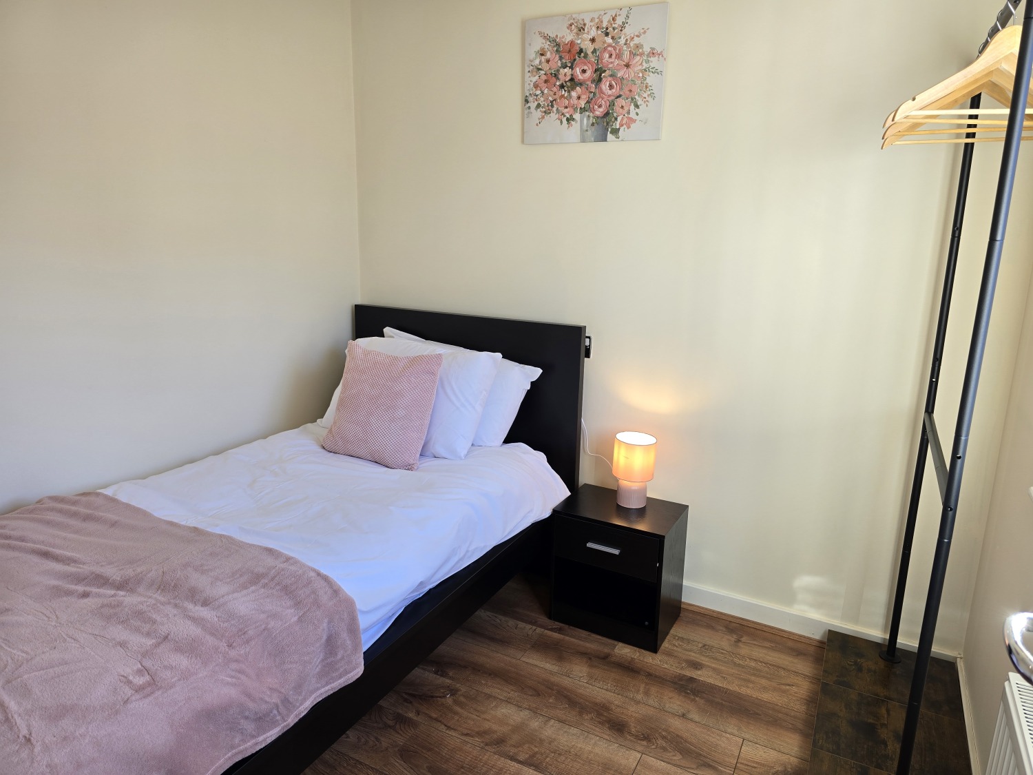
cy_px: 388
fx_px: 686
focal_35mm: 23
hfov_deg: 73.9
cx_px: 516
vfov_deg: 58.9
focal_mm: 6.3
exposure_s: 1/100
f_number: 1.7
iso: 40
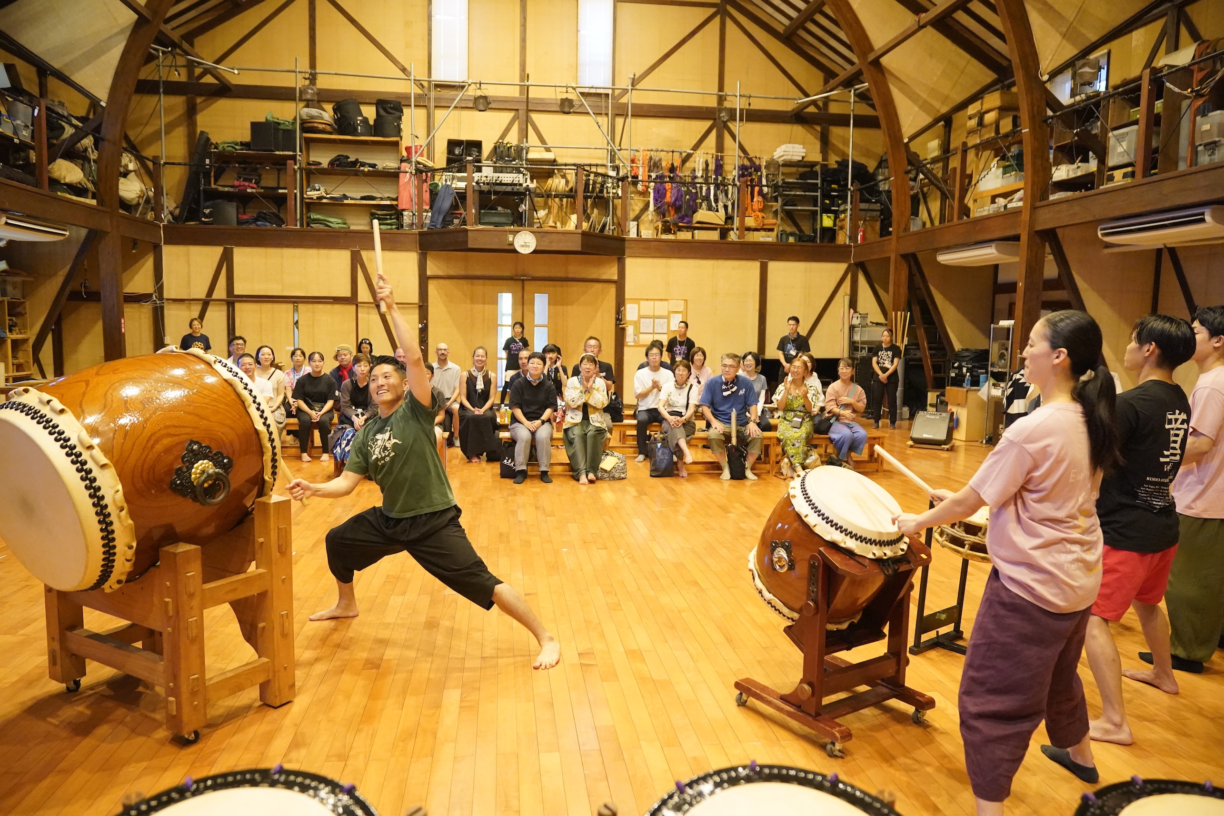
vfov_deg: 53.1
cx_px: 612
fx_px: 816
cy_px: 408
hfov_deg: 73.7
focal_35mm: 24
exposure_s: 1/320
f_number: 2.8
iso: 8000
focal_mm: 24
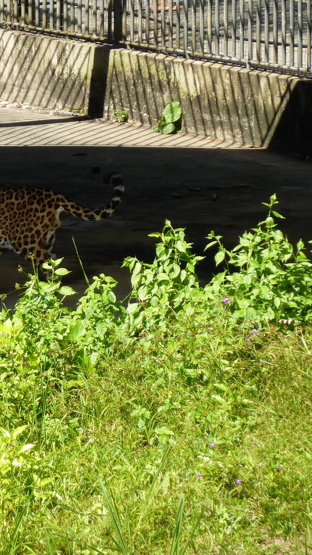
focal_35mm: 437
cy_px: 277
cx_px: 1
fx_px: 6429
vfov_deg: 4.9
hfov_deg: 2.8
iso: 80
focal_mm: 49.2
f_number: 4.9
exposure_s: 1/160
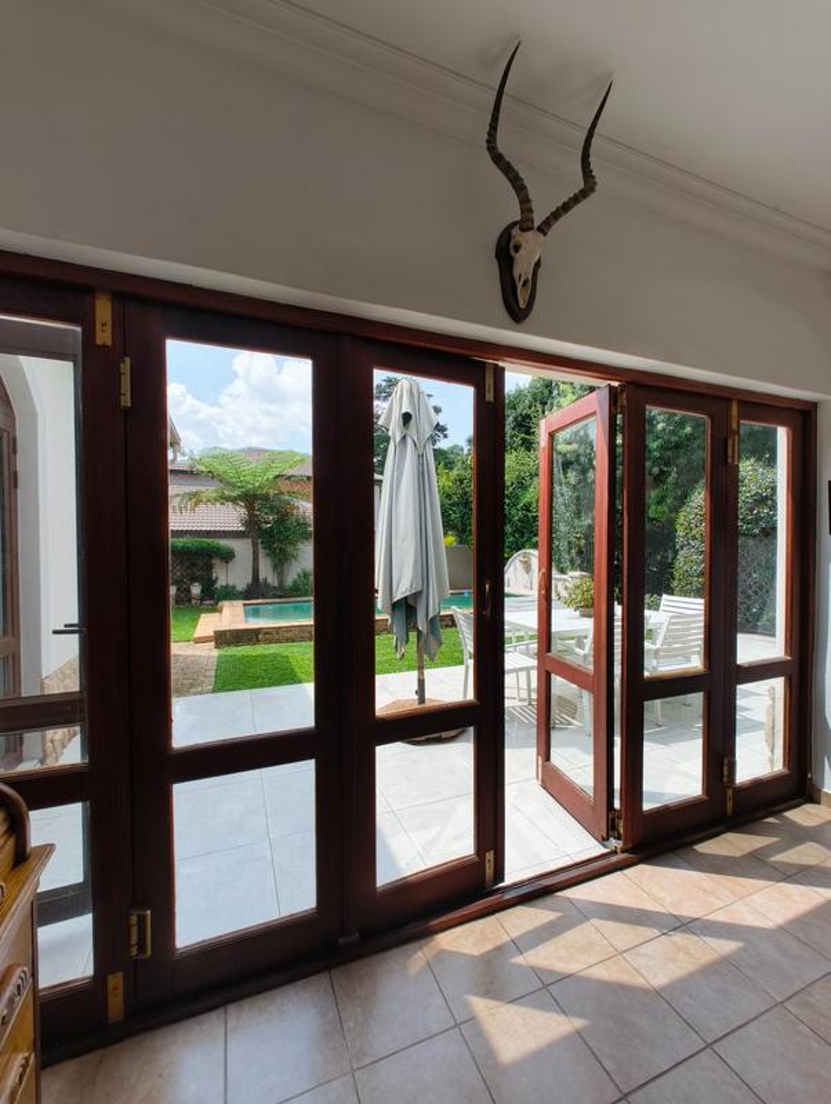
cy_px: 552
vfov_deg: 102.0
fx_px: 447
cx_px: 416
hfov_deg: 85.8
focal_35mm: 14
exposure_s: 1/100
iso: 150
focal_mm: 2.15
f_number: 2.2
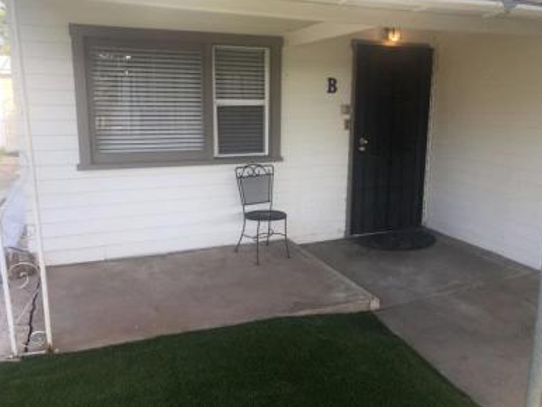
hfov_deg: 61.6
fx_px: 454
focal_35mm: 29
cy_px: 199
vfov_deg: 48.3
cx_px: 268
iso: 20
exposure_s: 1/615
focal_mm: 4
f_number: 1.8
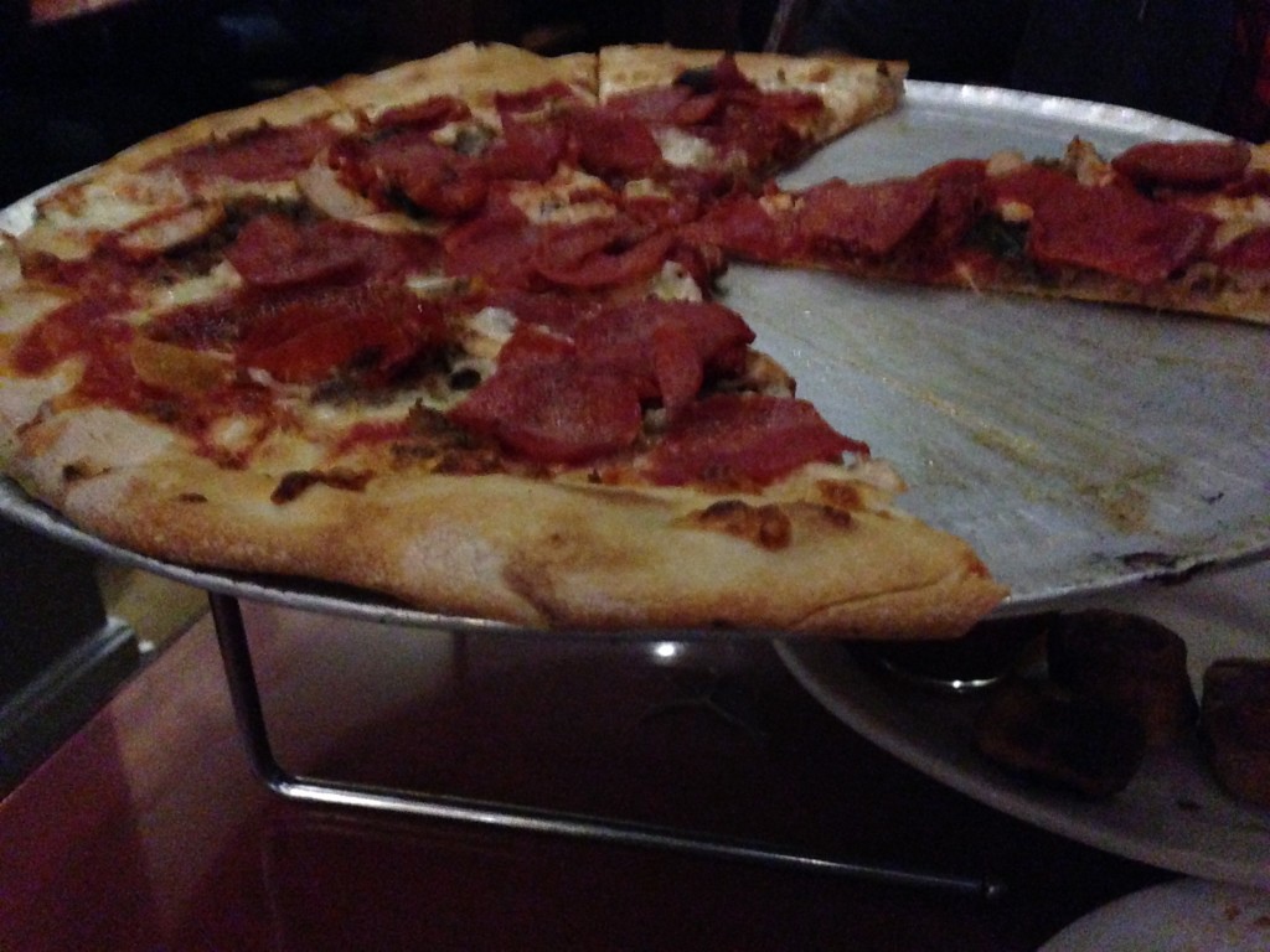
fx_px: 1211
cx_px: 635
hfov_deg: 55.4
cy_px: 476
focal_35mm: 33
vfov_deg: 42.9
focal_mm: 4.12
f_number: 2.4
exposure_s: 1/15
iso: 1600
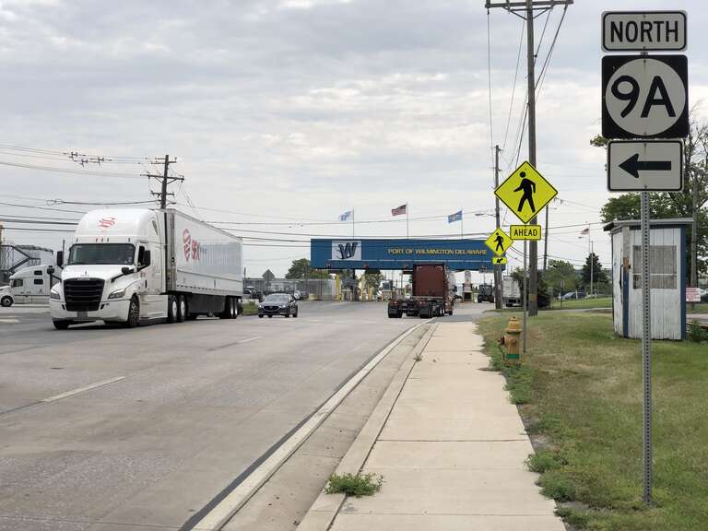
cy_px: 266
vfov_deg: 28.0
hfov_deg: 36.8
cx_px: 354
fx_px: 1064
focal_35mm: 52
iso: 16
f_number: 2.4
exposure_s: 1/1567
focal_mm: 6
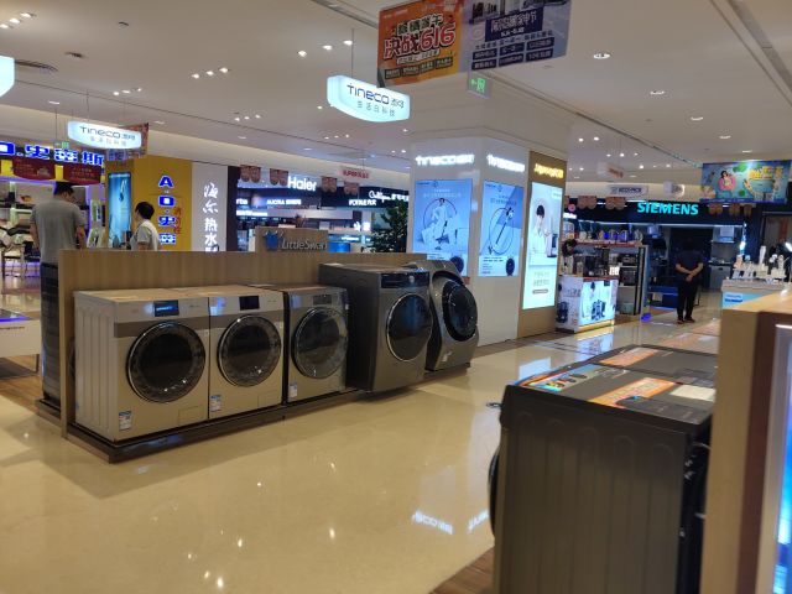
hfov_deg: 60.0
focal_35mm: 30
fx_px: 686
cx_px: 396
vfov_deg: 46.8
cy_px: 297
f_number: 1.8
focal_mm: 4.35
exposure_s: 1/101
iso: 62
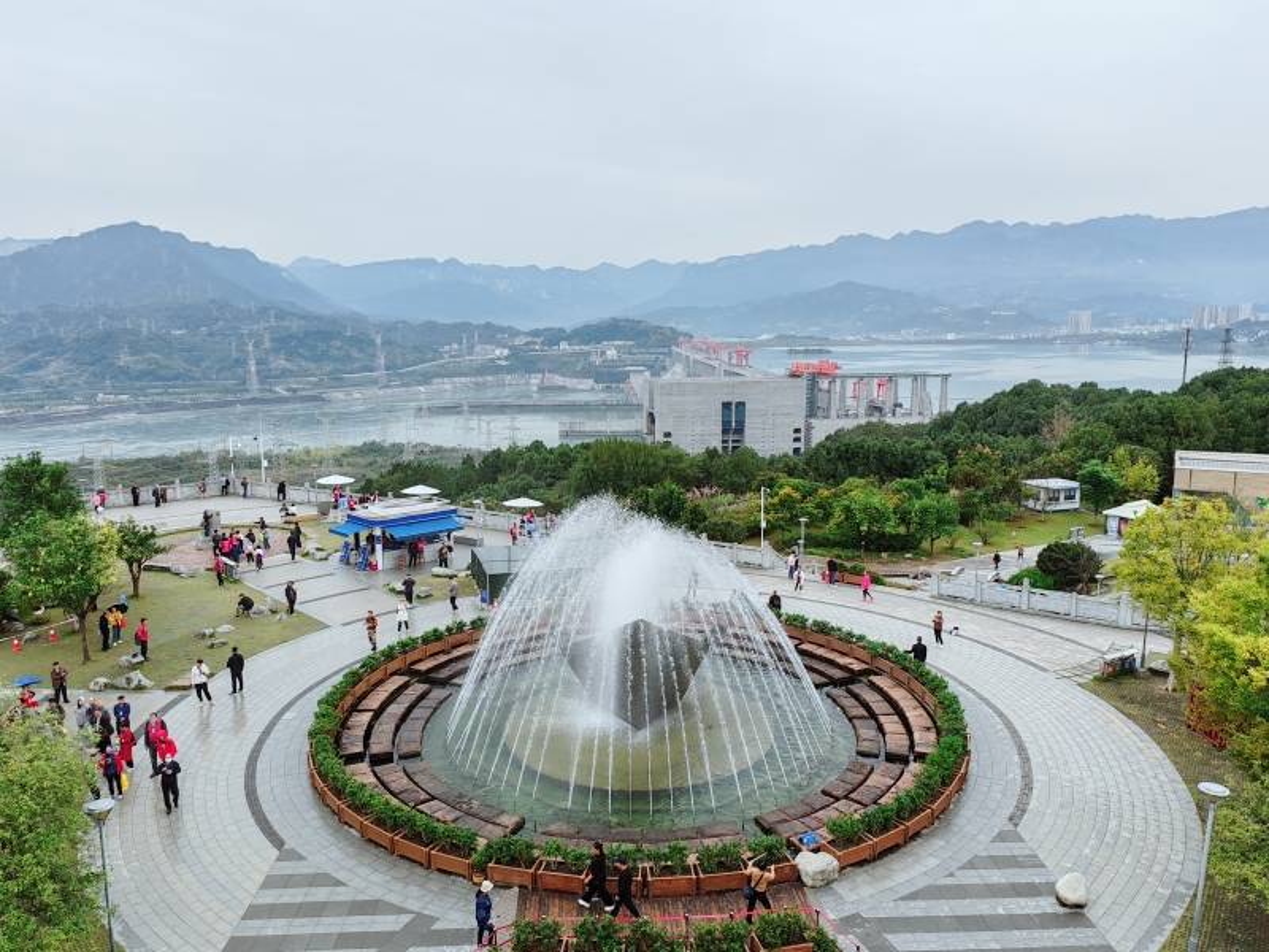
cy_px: 476
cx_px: 634
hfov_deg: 65.3
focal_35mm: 27
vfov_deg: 51.4
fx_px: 990
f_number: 1.9
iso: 50
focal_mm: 6.12
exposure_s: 1/260
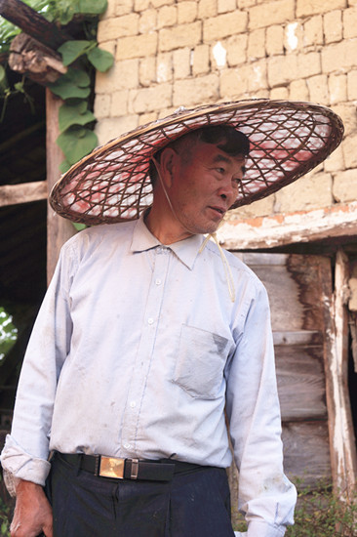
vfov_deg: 29.3
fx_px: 1028
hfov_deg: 19.7
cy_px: 268
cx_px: 178
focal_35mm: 69
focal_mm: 46
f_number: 5
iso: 100
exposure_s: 1/25
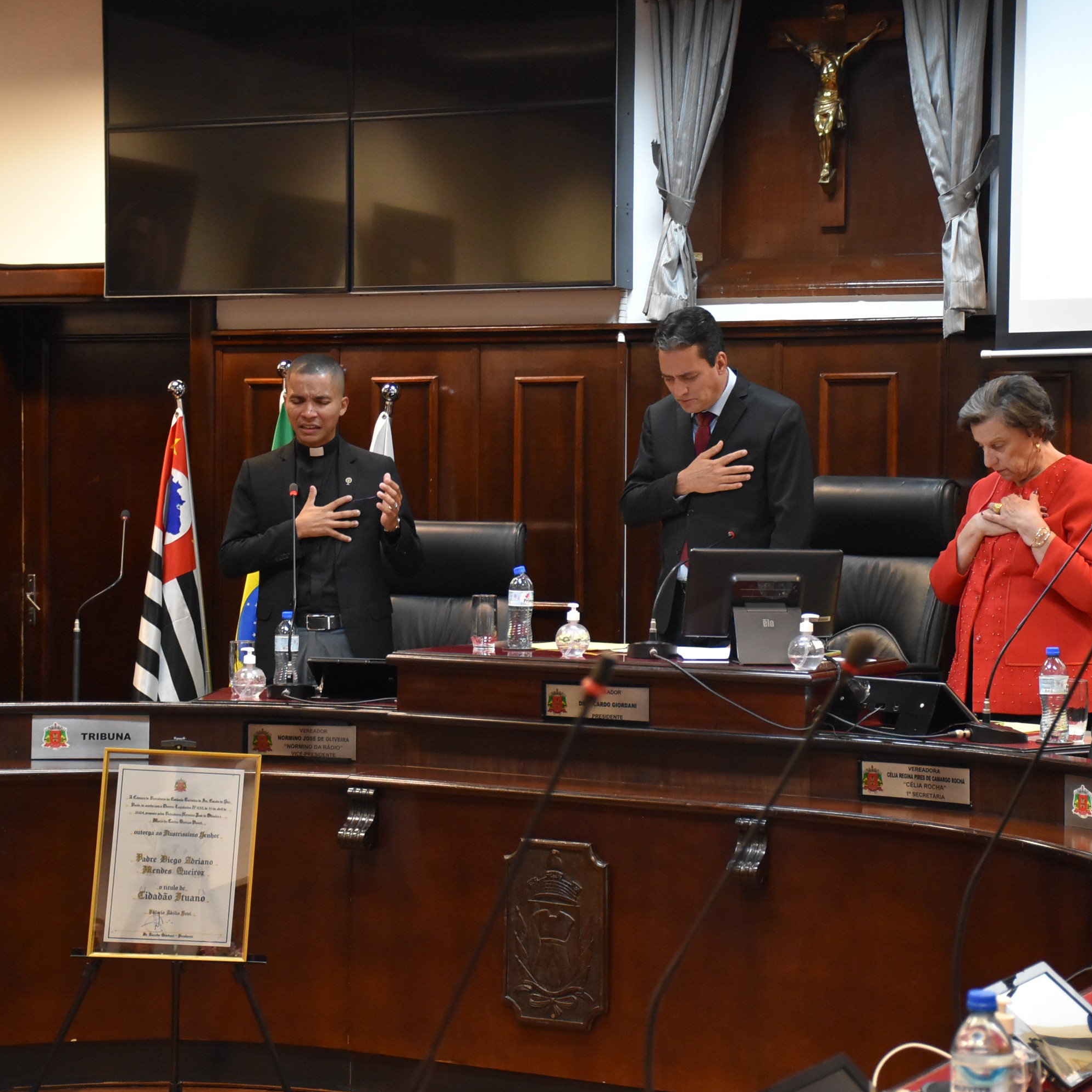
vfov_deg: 23.7
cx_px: 602
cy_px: 547
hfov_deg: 23.7
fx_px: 2605
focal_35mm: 73
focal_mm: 38
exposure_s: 1/60
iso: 2200
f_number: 4.2
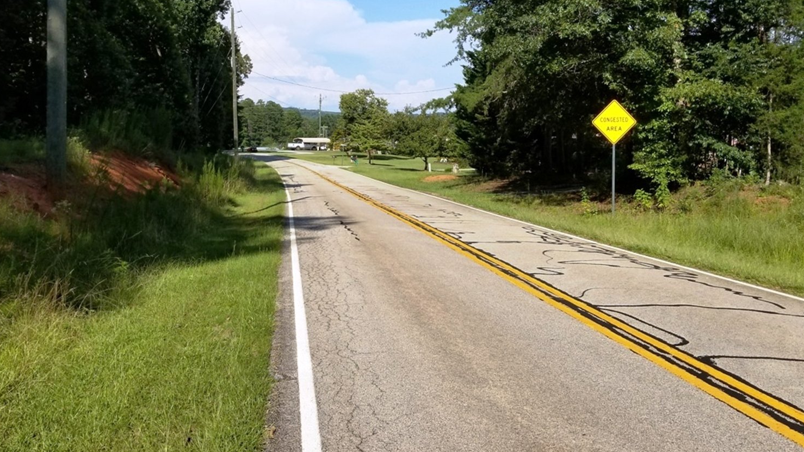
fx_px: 618
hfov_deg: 66.1
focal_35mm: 29
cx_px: 396
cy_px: 177
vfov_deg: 40.0
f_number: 1.7
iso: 50
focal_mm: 4.25
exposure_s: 1/2915
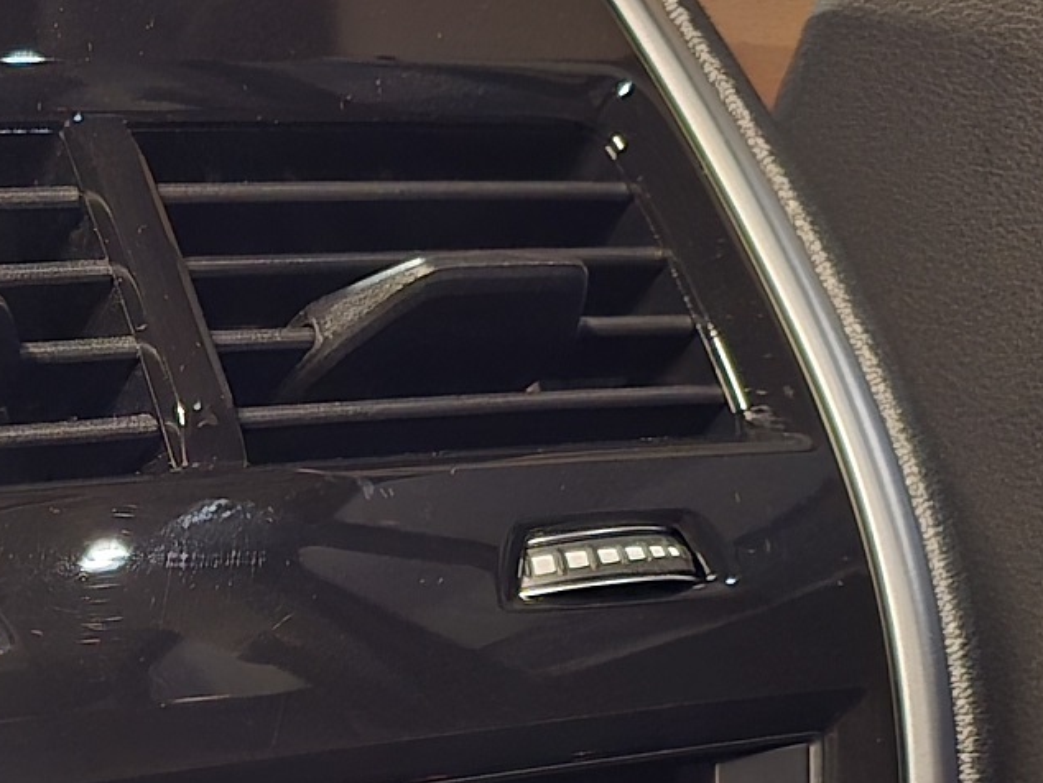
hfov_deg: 21.9
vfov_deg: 16.5
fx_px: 2622
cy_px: 847
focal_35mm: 87
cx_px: 84
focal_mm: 6.3
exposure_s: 1/17.2
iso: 2500
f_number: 1.7
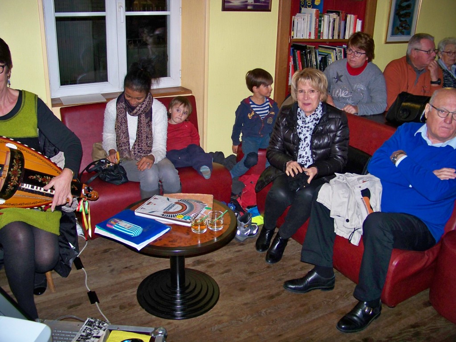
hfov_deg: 55.4
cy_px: 171
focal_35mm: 33
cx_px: 228
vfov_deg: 42.9
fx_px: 435
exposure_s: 1/30
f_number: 2.8
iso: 200
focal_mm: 5.85
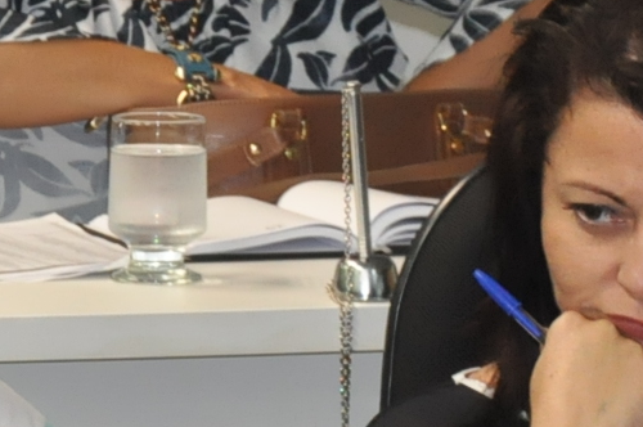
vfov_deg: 2.0
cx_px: -42
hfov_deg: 3.1
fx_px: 12043
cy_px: 214
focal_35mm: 675
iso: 2000
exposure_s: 1/60
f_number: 5.6
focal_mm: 105
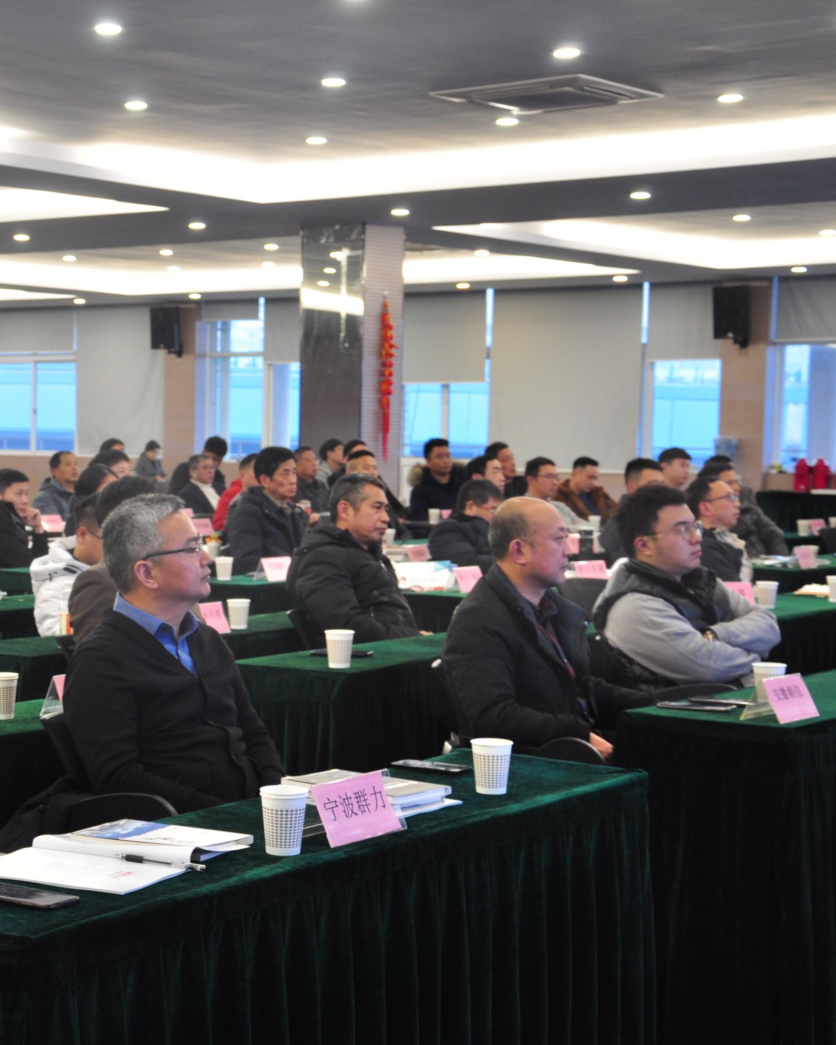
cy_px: 522
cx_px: 114
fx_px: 2103
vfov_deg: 27.9
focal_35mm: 68
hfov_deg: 22.0
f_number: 5.6
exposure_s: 1/13
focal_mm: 32
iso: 400
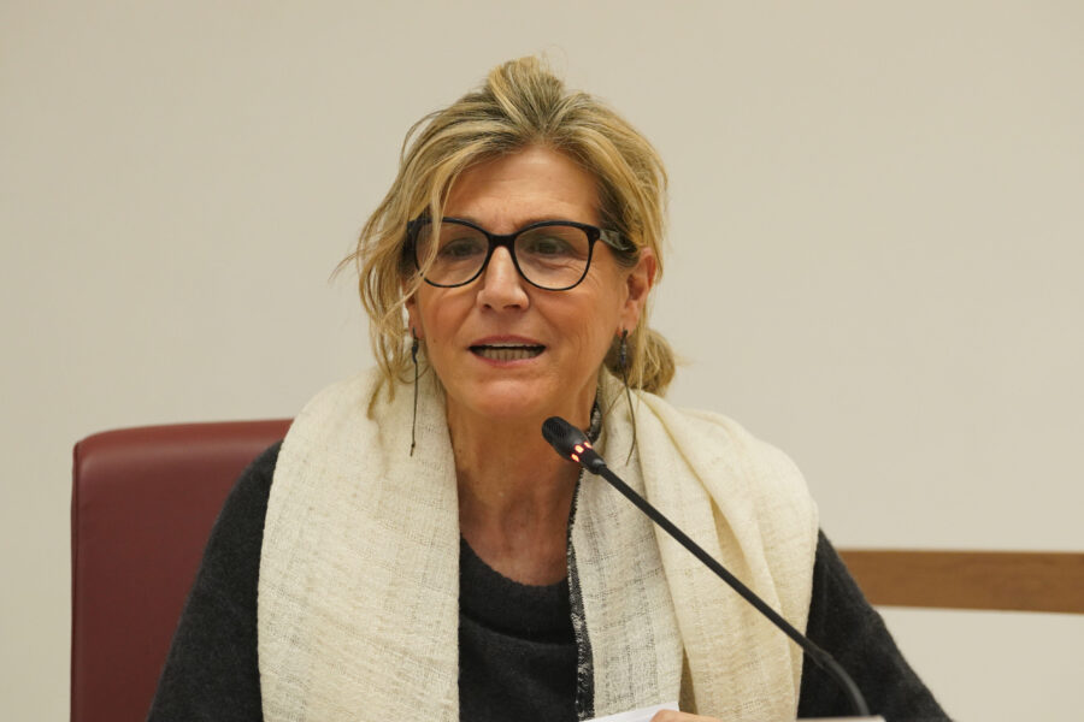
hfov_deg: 9.1
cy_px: 361
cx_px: 542
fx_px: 6774
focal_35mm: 225
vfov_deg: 6.1
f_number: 4
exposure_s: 1/125
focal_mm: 150
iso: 2500
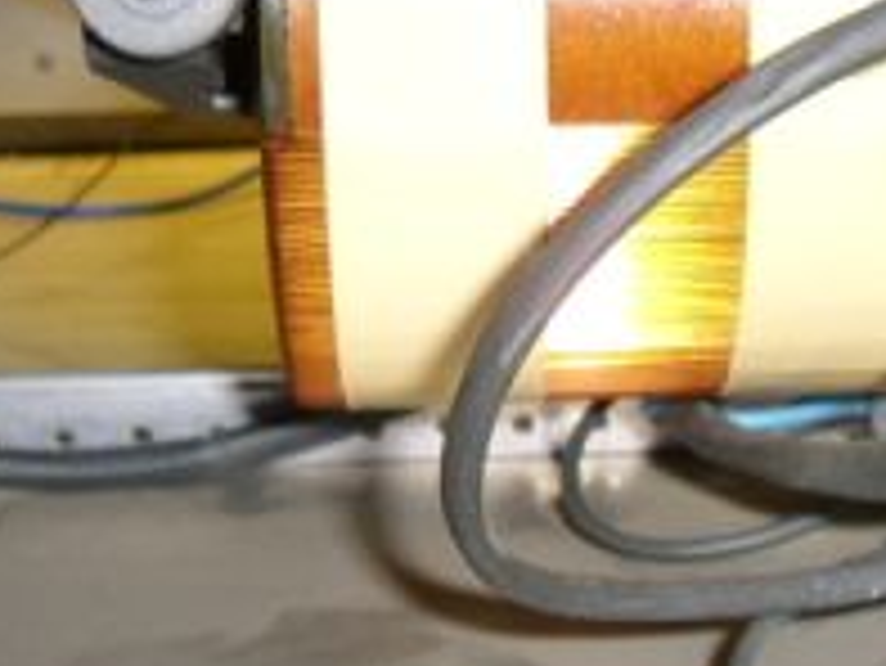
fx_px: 1998
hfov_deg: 23.4
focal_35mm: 78
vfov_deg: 18.9
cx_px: 980
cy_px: 225
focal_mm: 5.8
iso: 141
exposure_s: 1/30
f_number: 2.9
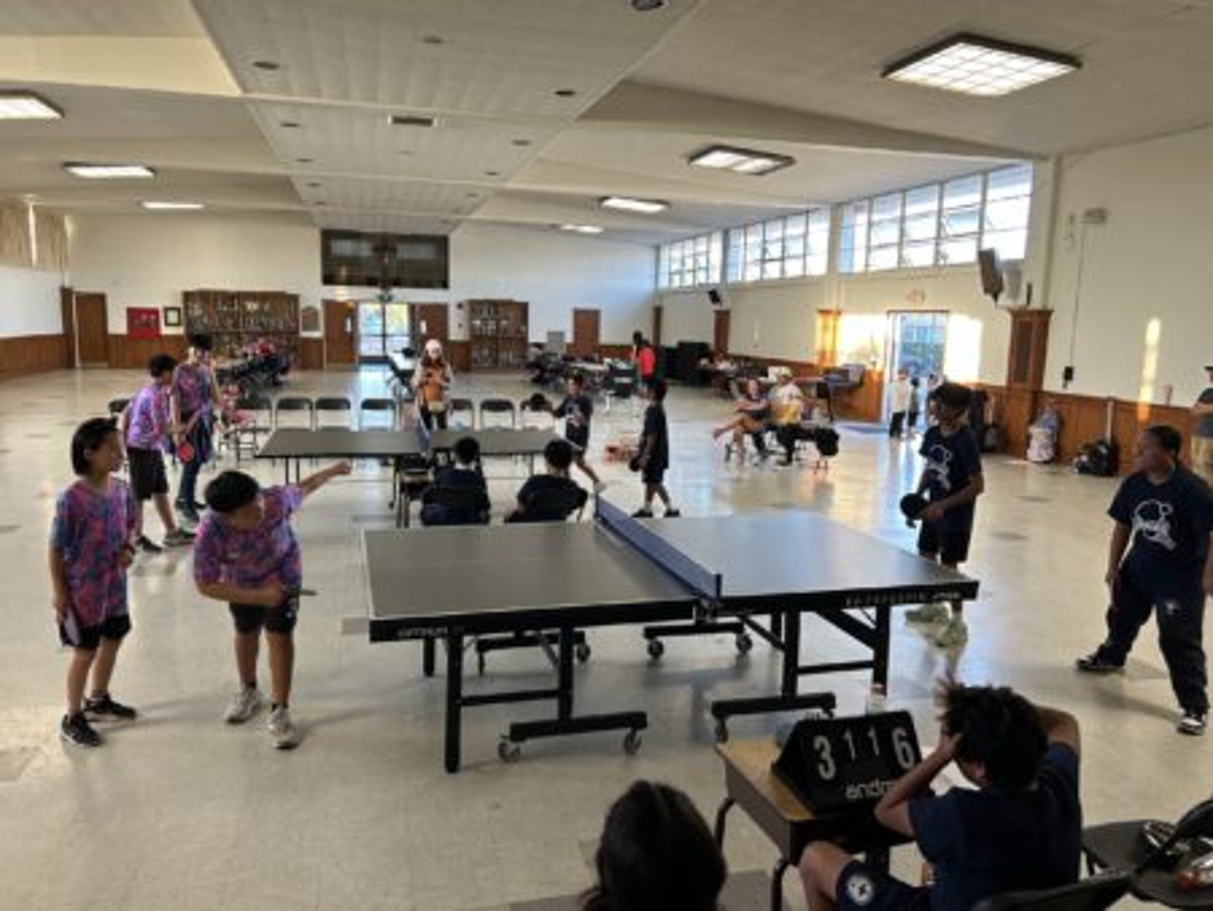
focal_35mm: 26
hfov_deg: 67.3
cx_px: 606
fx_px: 912
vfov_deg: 53.1
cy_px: 456
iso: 100
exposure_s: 1/64
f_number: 1.5
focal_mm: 5.7
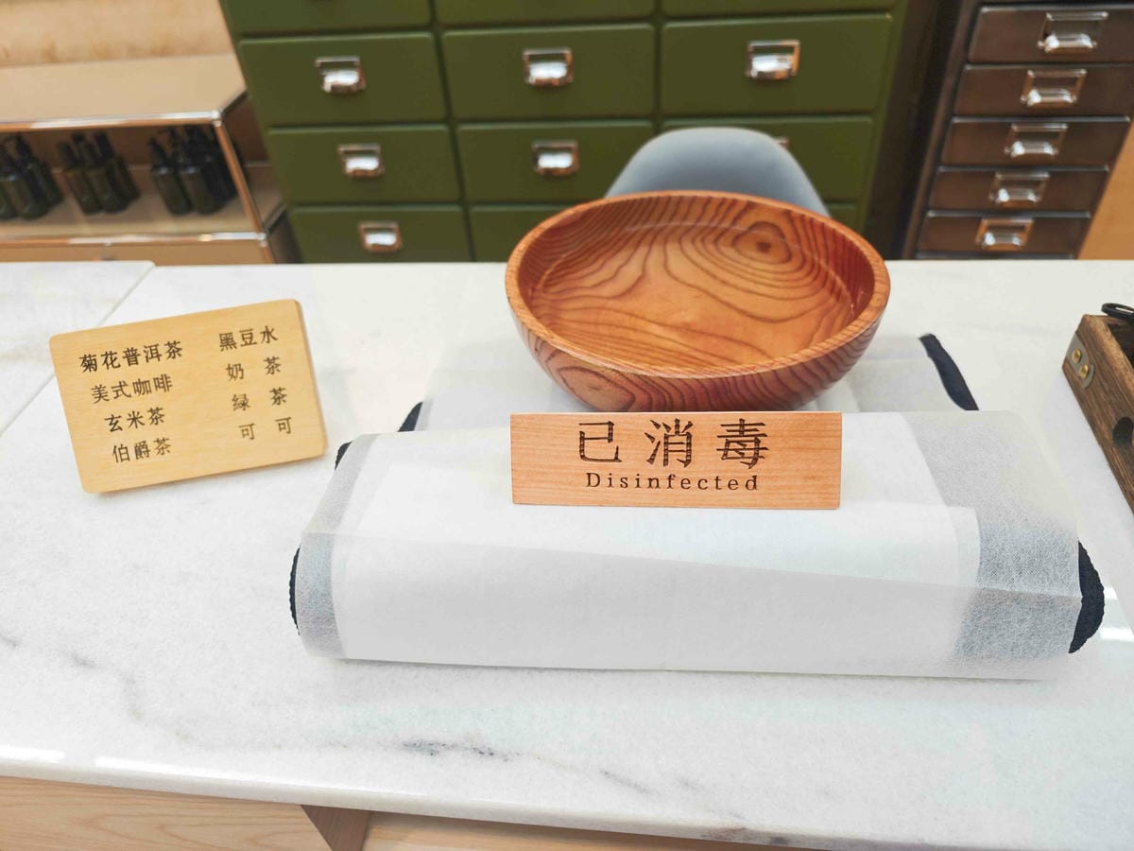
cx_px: 567
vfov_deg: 58.9
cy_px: 426
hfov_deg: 73.9
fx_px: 753
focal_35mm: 23
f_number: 2
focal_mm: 8.72
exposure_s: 1/120
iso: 125
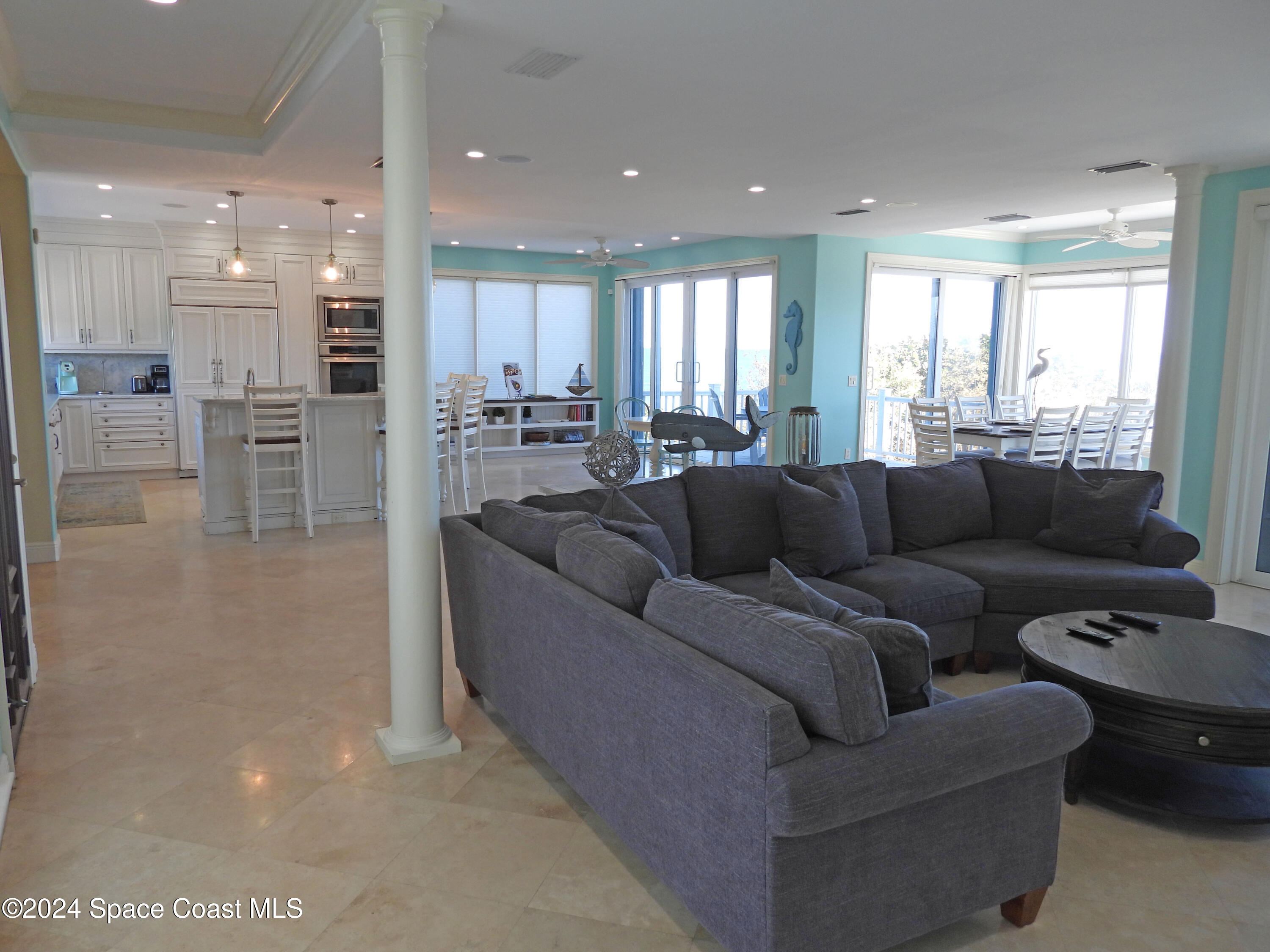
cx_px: 635
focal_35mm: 24
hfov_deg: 71.6
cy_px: 476
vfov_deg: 56.8
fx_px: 881
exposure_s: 1/60
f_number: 2.8
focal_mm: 4.3
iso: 100
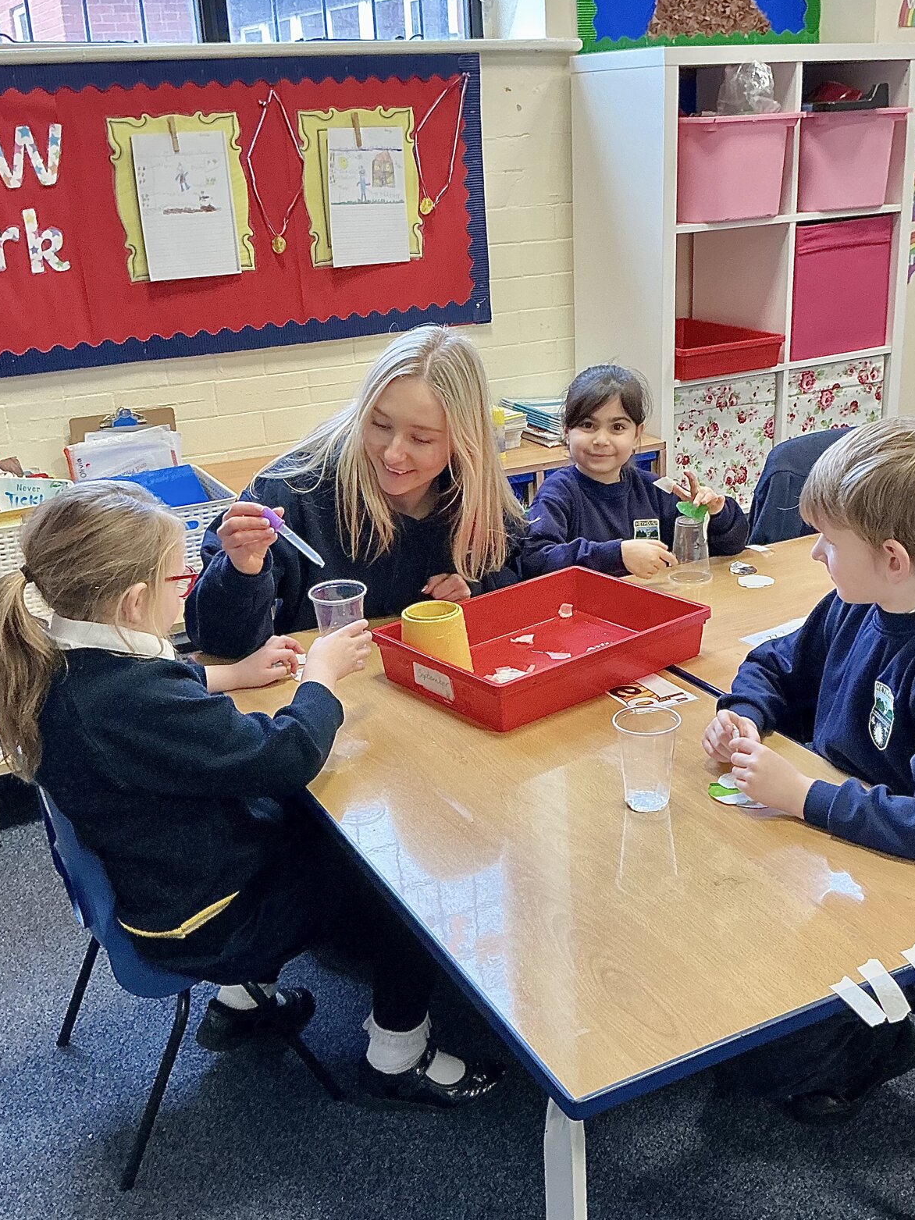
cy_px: 614
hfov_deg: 37.7
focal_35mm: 38
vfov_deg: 49.0
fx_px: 1339
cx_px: 508
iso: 100
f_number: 1.8
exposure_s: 1/50
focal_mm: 3
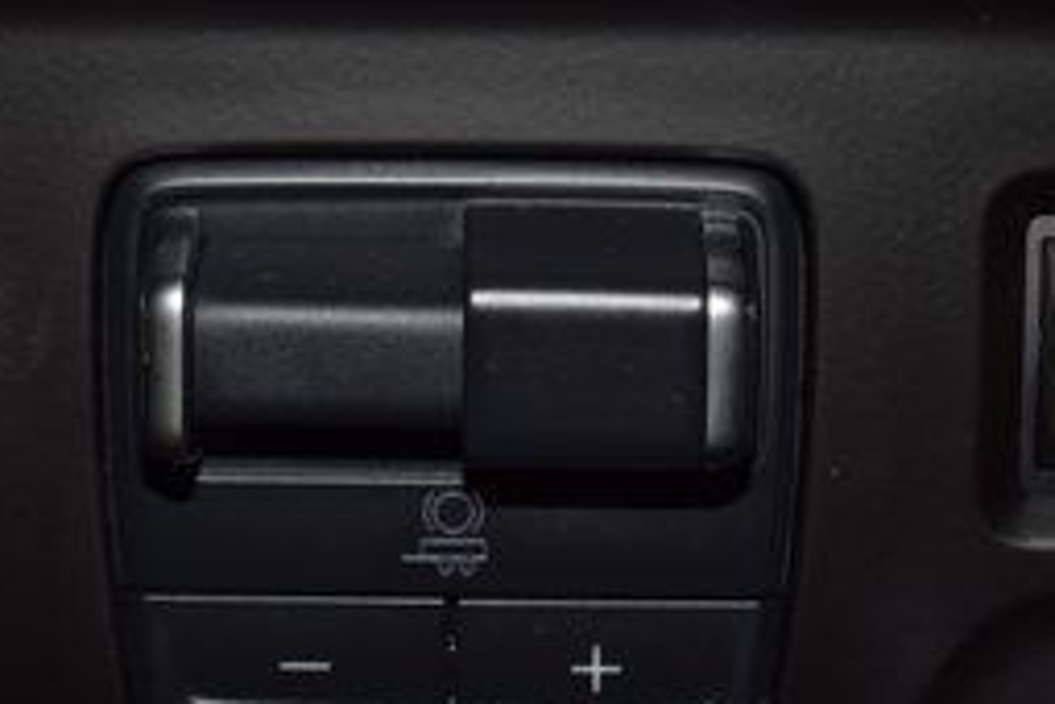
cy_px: 143
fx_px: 2872
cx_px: 468
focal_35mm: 98
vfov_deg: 13.9
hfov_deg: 20.8
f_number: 8
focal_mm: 26
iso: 100
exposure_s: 1/60
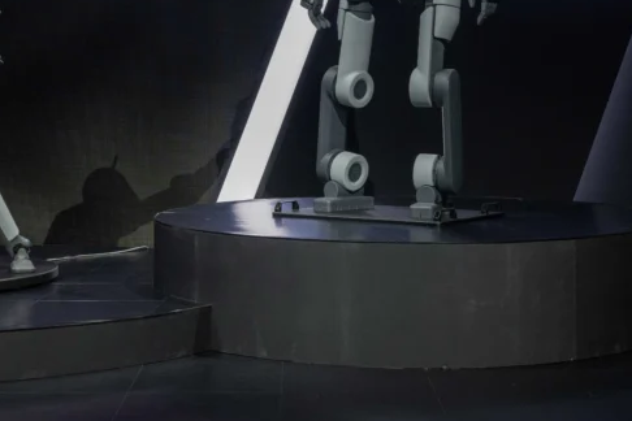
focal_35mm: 78
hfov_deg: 26.0
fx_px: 1369
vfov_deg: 17.1
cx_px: 323
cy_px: 10
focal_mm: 37
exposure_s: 1/160
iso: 1600
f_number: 6.3
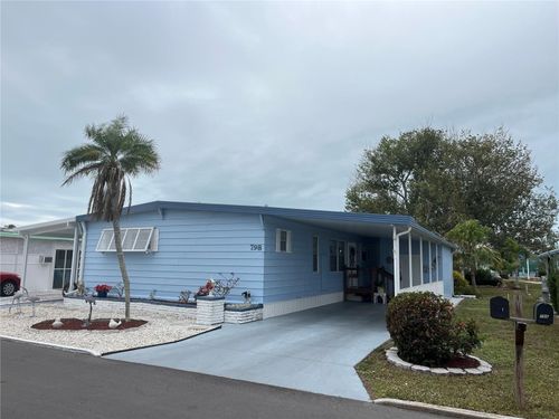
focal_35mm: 26
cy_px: 210
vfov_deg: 53.1
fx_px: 420
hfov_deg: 67.3
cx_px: 280
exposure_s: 1/2632
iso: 50
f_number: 1.6
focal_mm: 5.1
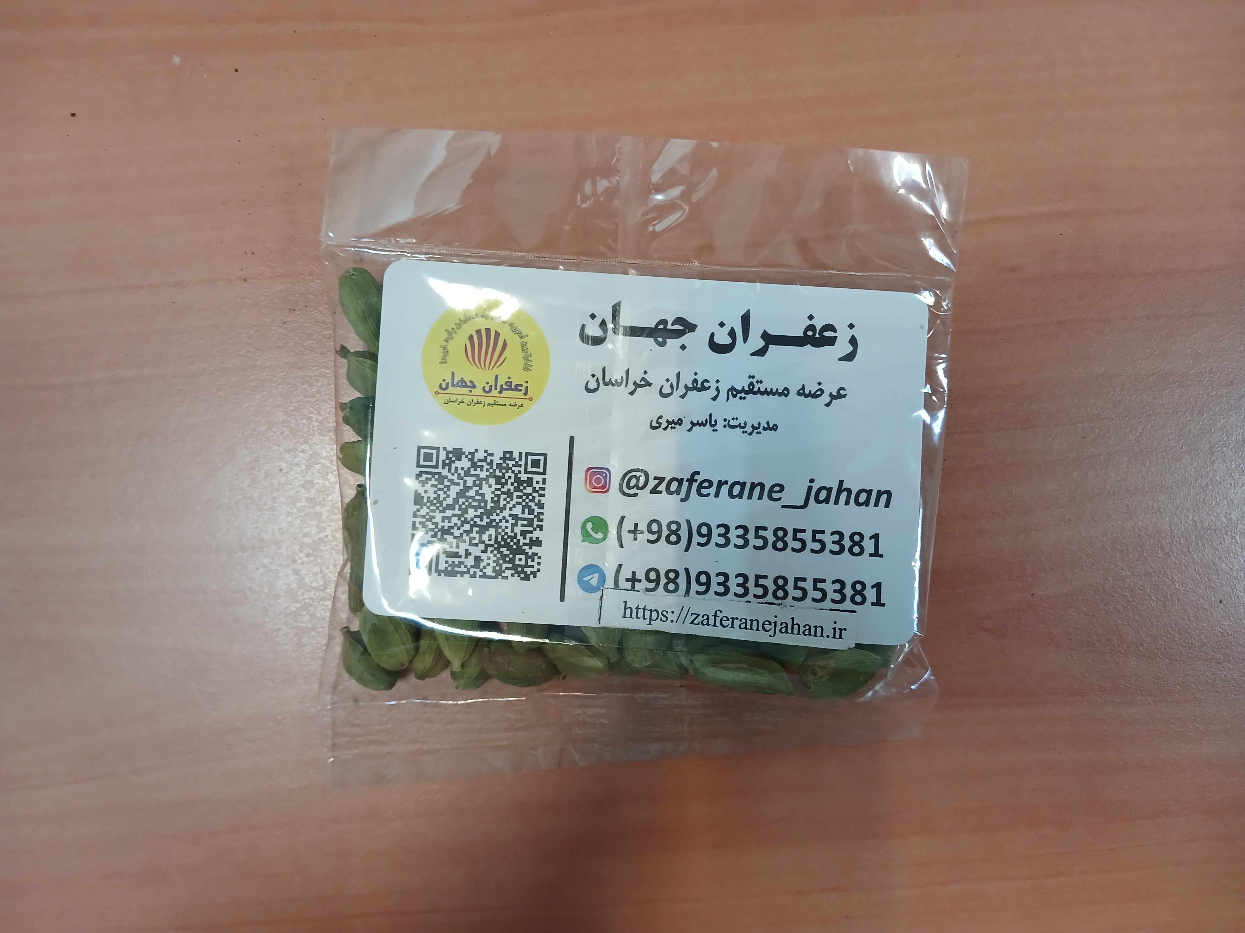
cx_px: 622
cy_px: 466
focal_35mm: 27
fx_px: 971
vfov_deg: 51.4
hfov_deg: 65.3
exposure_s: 1/33.3
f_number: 1.8
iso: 250
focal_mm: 4
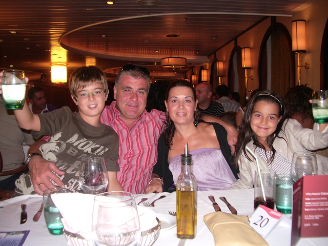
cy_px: 123
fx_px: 332
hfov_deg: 52.6
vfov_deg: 40.7
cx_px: 164
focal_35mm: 35
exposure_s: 1/40
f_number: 2.6
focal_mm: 5.8
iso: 100
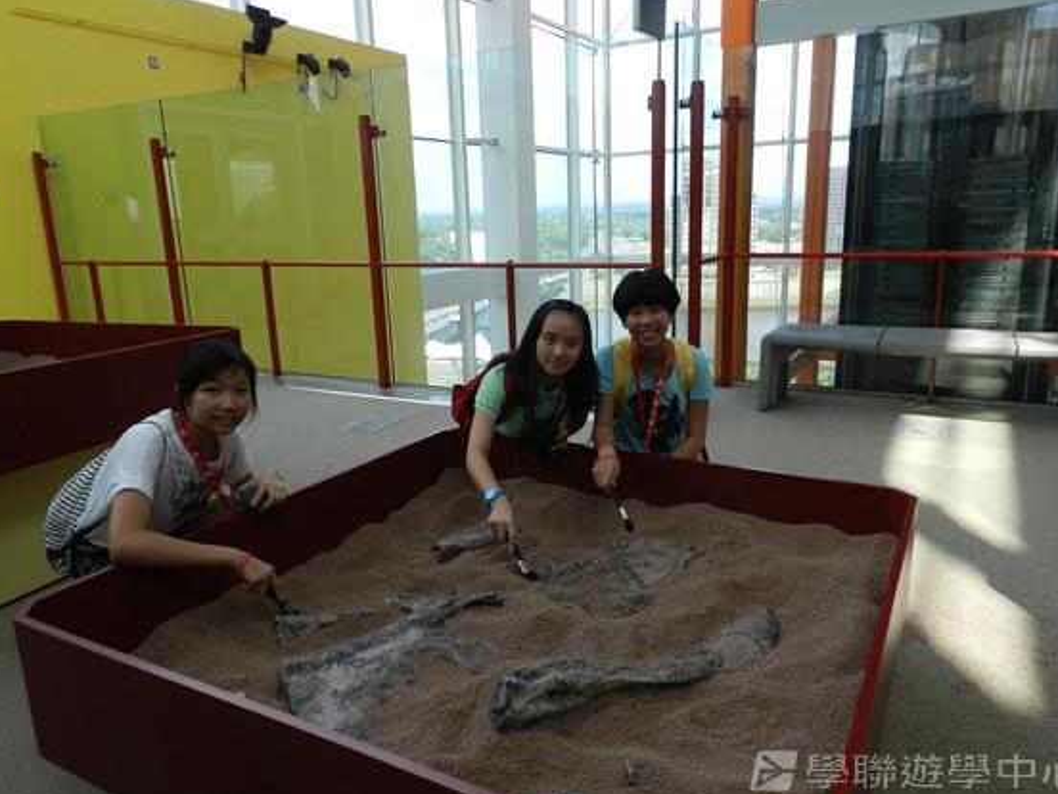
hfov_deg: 69.4
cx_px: 529
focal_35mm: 25
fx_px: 764
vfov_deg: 54.9
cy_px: 393
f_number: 3.4
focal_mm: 4
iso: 160
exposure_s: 1/400
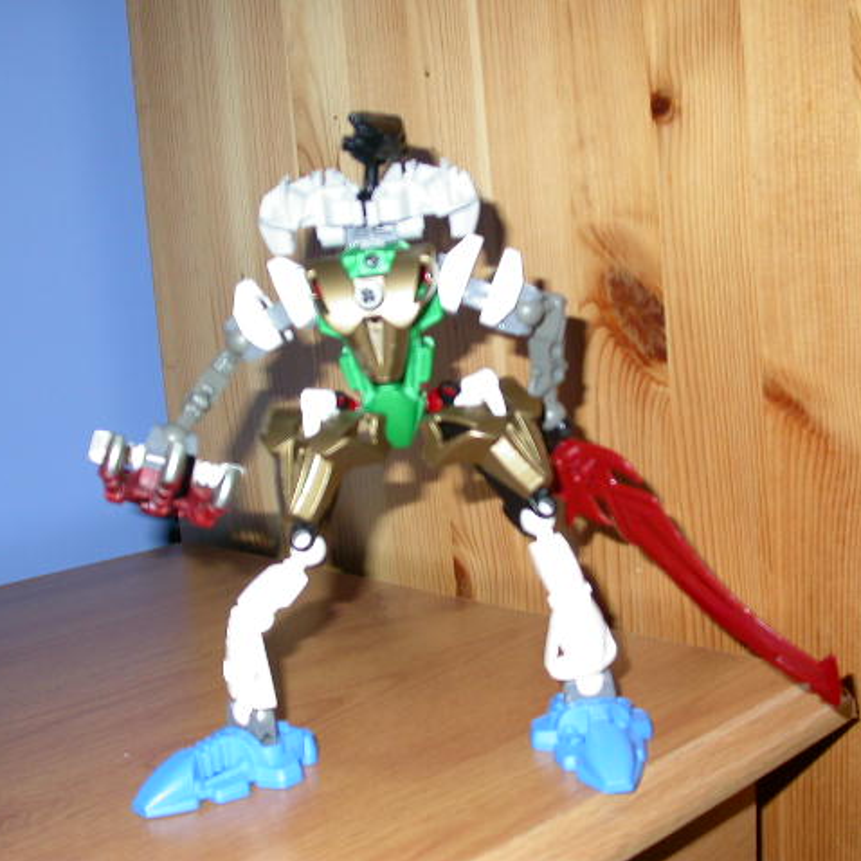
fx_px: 1266
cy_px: 430
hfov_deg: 37.5
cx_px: 412
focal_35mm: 45
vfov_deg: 37.6
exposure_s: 1/60
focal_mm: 7.85
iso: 100
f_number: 2.6
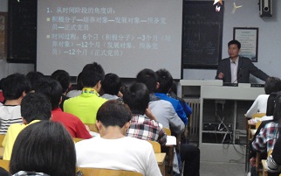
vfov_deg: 15.7
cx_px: 138
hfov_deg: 24.9
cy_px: 75
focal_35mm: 83
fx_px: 635
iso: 400
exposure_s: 1/8
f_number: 4.2
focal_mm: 11.2
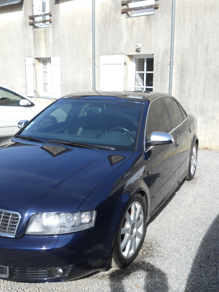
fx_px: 321
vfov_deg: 49.0
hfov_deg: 37.7
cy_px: 146
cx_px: 110
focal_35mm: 38
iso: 80
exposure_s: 1/500
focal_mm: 6.9
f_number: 3.9
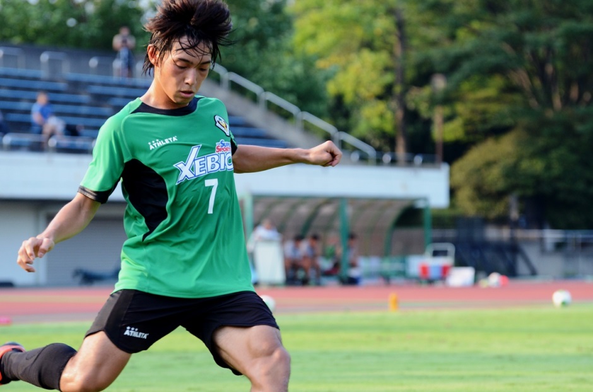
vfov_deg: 5.9
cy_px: 196
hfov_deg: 8.9
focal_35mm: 232
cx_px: 296
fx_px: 3821
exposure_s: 1/640
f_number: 6.3
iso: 720
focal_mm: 155
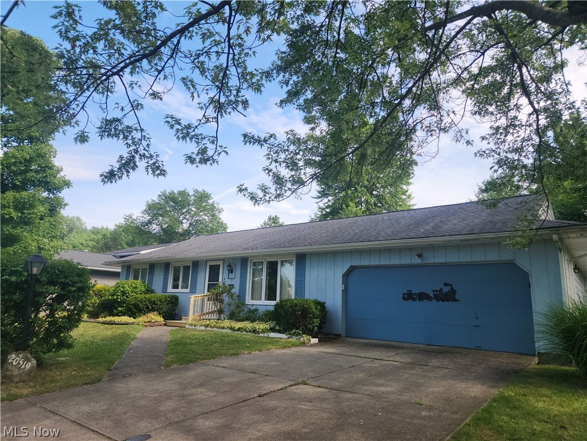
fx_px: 390
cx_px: 294
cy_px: 220
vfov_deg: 58.9
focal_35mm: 23
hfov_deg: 73.9
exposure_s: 1/705
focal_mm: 5.4
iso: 20
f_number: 1.8
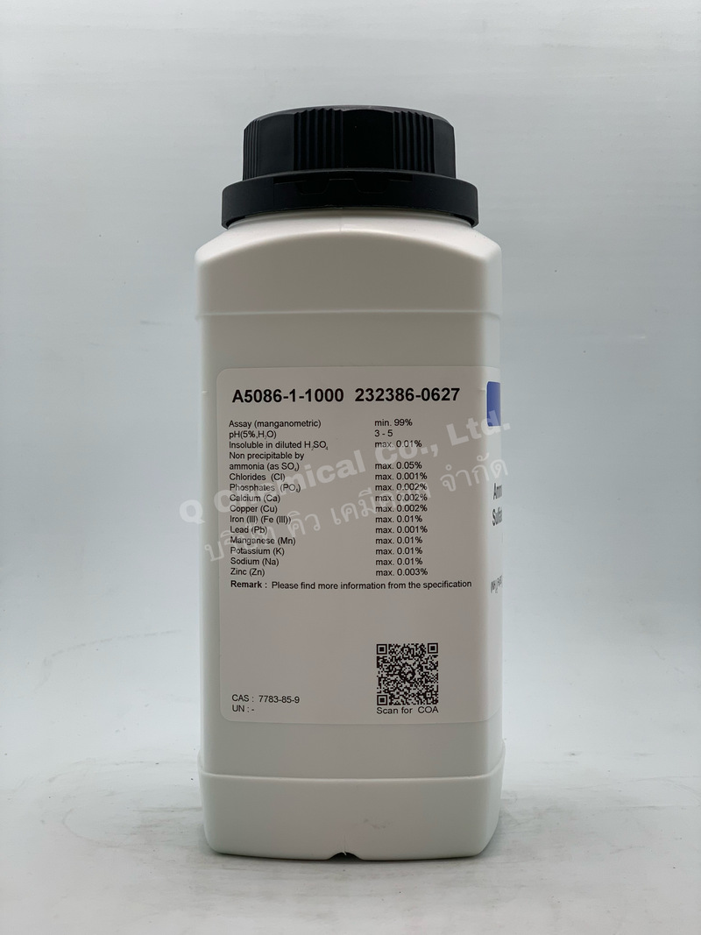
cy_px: 468
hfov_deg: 28.0
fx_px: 1404
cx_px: 350
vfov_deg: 36.8
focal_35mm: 52
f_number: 2.4
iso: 32
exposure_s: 1/122
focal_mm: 6
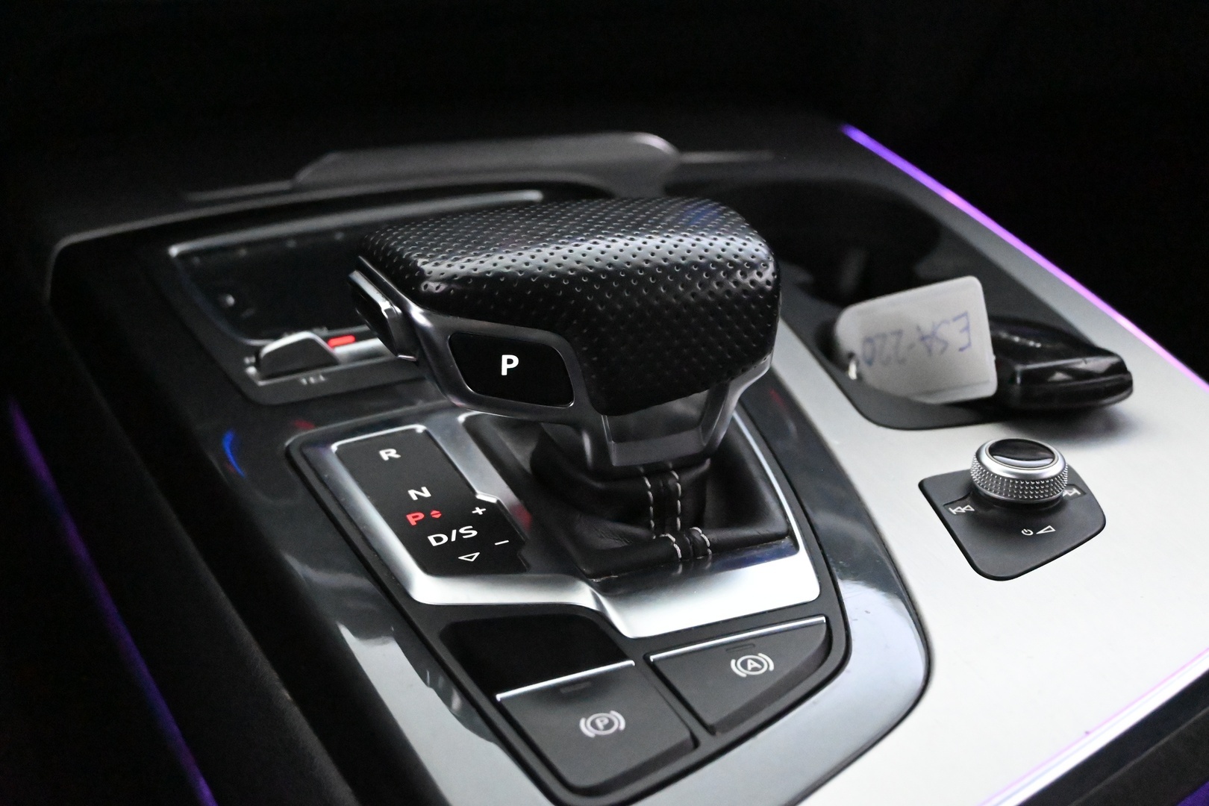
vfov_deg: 23.8
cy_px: 403
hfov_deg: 35.1
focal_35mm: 57
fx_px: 1914
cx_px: 604
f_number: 5.6
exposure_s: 1/60
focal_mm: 38
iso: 18000
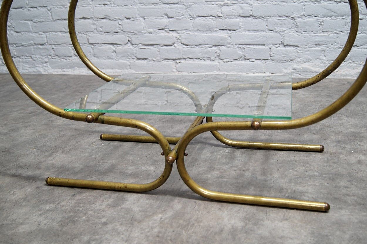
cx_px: 184
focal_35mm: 39
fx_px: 397
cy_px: 122
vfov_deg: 34.2
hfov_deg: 49.6
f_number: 4.5
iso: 400
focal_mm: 26
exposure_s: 1/30
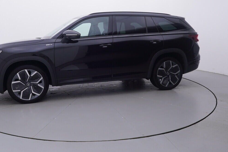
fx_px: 207
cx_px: 91
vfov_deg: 40.1
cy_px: 59
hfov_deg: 57.1
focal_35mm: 33
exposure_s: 1/80
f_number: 5
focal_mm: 15
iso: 200
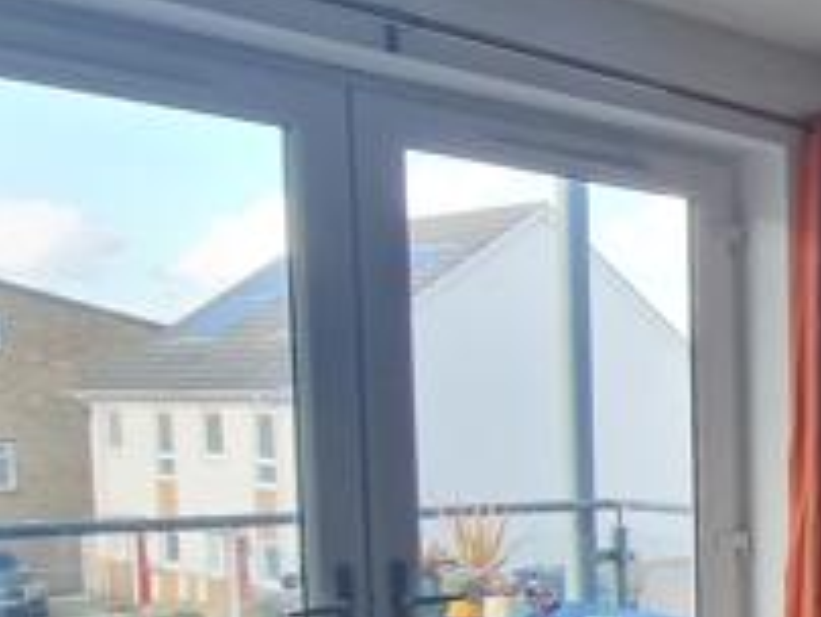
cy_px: 524
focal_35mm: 48
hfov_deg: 27.2
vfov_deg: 29.4
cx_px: 1242
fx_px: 1140
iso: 100
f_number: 2.2
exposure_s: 1/100
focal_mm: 2.2
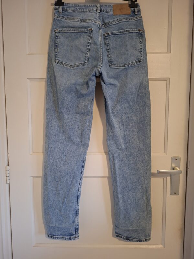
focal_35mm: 23
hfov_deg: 58.9
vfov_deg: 73.9
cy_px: 130
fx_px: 172
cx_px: 97
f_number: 1.8
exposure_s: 1/20
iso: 800
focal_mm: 5.54
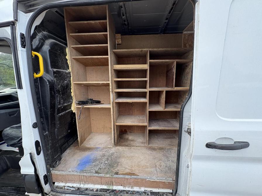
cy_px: 98
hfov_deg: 102.1
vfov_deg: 85.7
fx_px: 106
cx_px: 131
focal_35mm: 14
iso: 64
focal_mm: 2.22
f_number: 2.2
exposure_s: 1/137
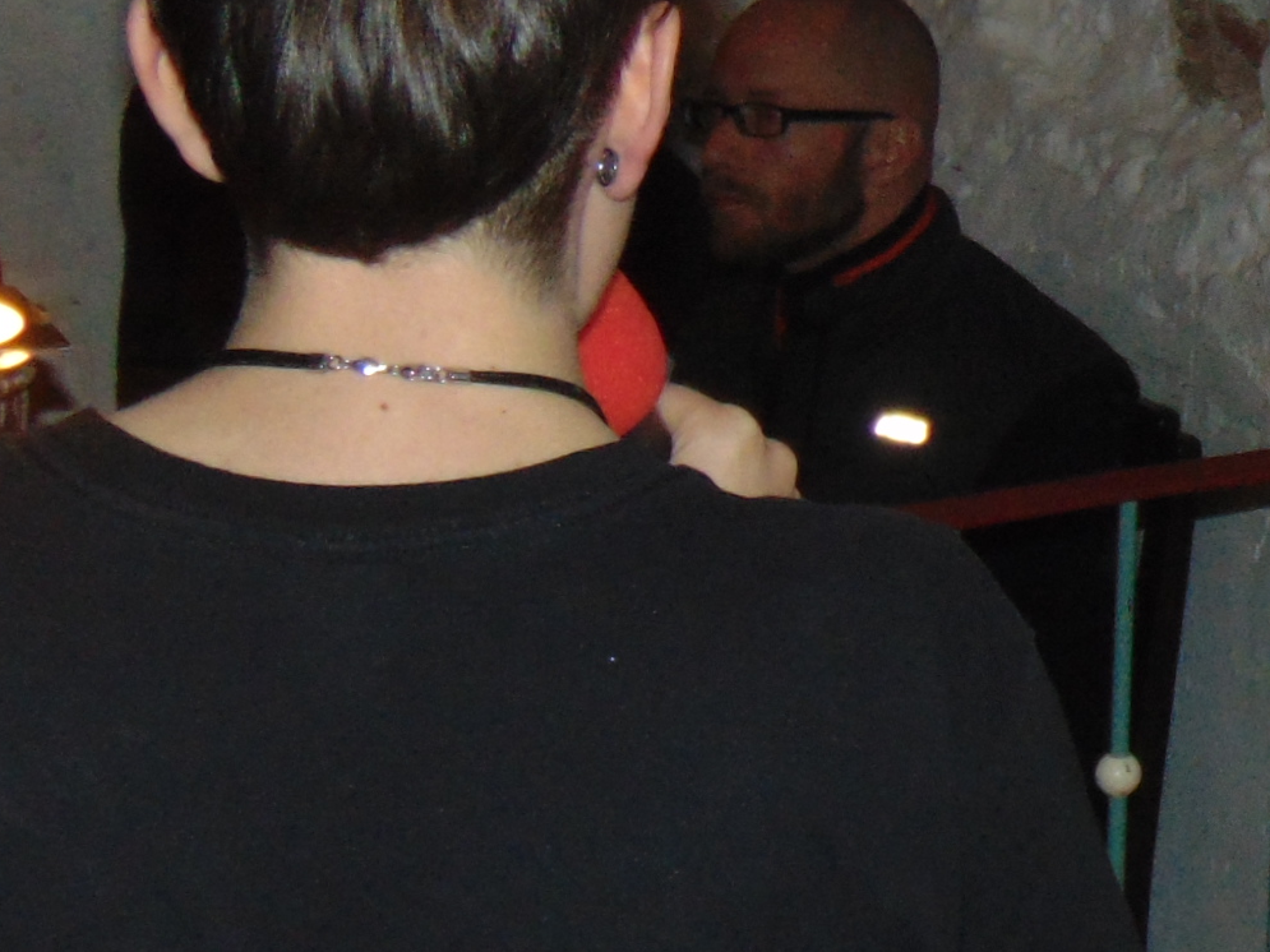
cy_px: 272
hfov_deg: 13.4
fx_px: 5246
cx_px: 1594
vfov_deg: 10.4
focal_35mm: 143
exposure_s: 1/60
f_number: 3.3
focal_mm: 6.9
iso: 400
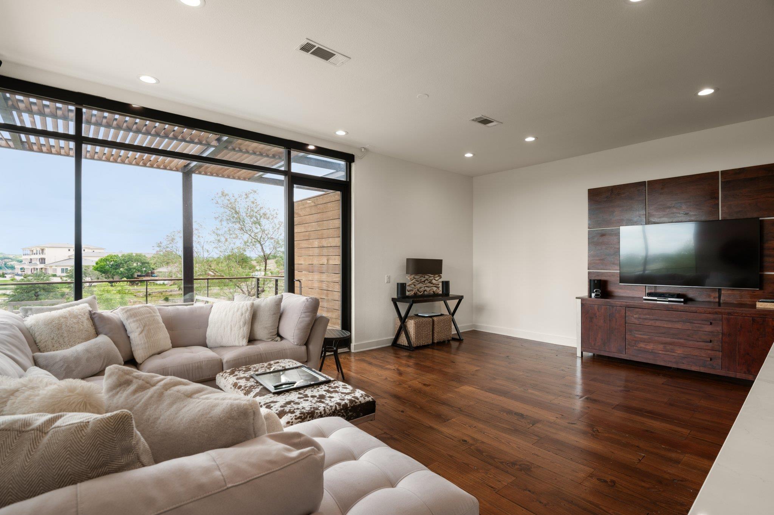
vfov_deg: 70.3
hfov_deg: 93.3
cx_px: 387
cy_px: 258
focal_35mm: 17
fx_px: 365
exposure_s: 1/6
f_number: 13
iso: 250
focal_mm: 17
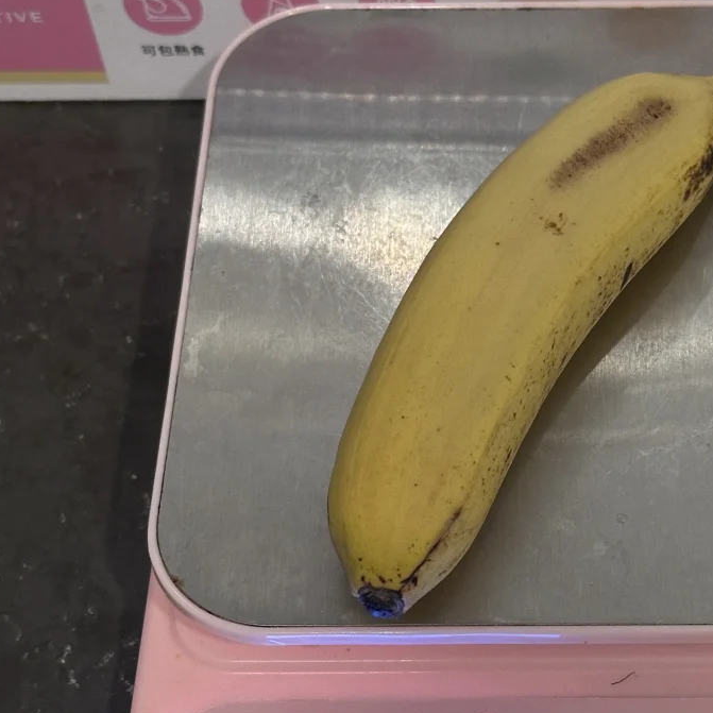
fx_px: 2121
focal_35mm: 91
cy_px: 428
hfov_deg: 18.9
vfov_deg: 19.1
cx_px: 563
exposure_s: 1/50
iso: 250
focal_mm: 6.86
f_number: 1.78
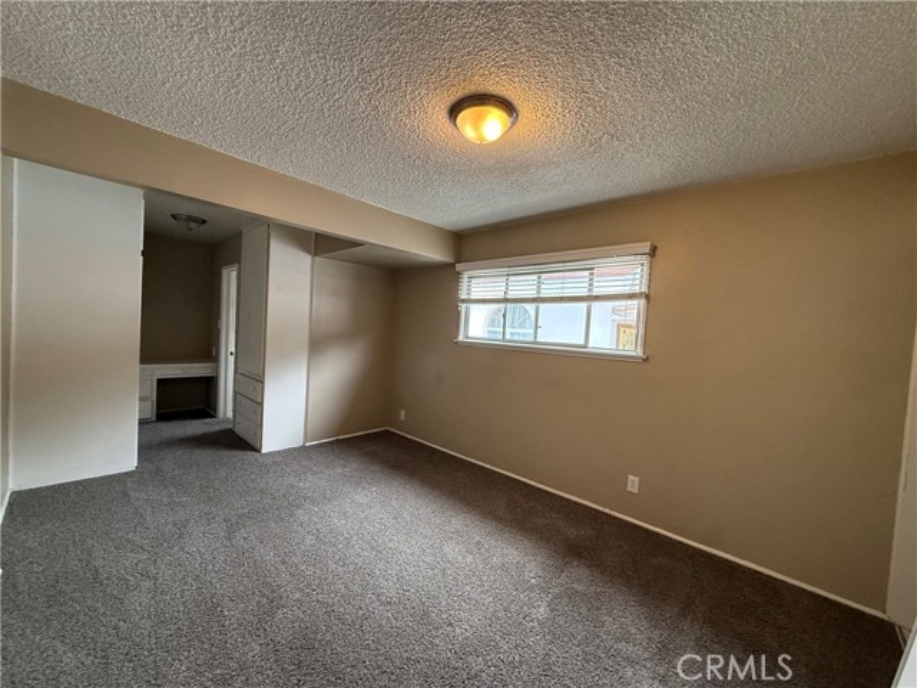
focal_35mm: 14
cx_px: 458
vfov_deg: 85.7
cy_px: 344
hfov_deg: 102.1
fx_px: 371
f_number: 2.2
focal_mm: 2.22
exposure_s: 1/120
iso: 320
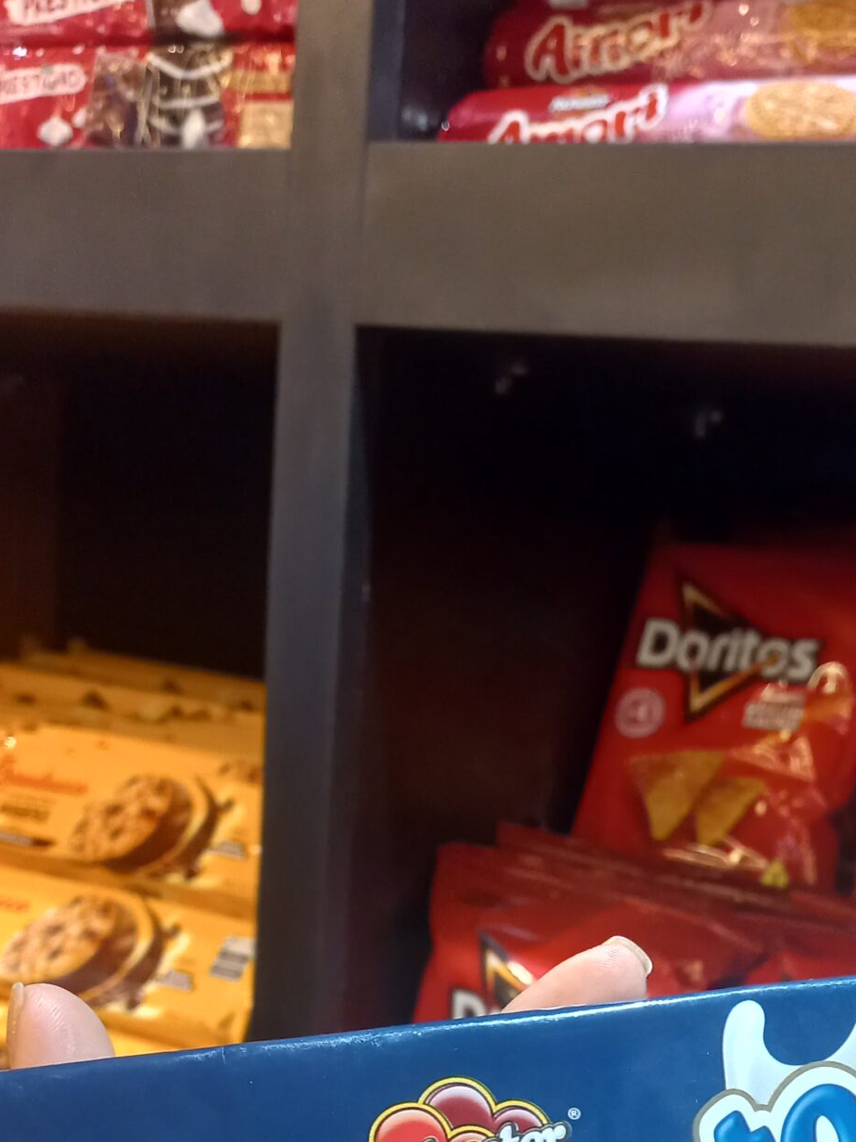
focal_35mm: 52
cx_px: 619
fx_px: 1715
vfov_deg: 35.2
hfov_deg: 27.7
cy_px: 978
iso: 250
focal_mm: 4.6
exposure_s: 1/30
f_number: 1.8
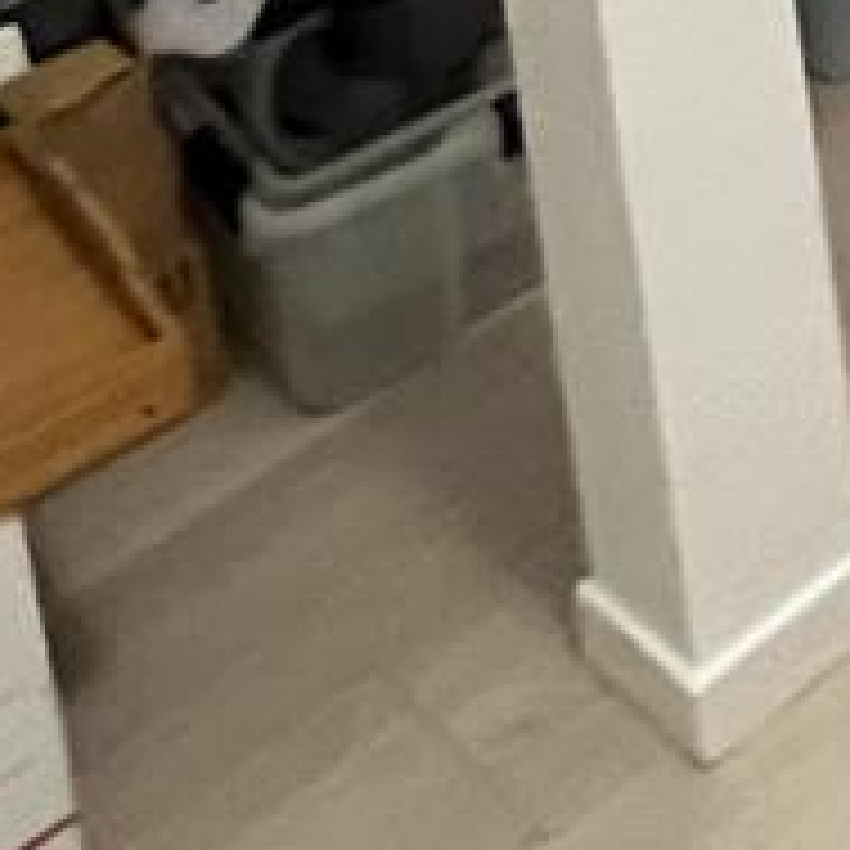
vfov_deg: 13.4
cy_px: -1246
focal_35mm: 91
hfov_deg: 15.3
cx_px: 1711
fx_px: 2528
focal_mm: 1.57
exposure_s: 1/40
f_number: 1.8
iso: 640
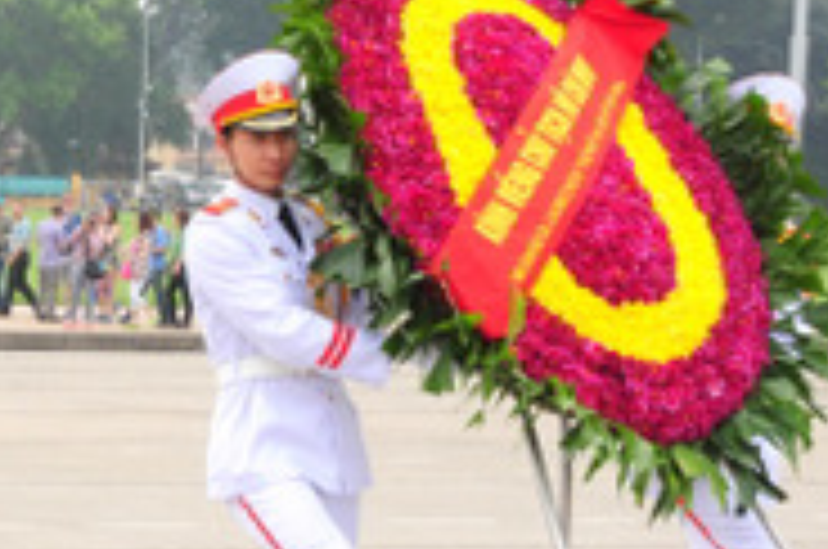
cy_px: 351
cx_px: 72
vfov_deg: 8.4
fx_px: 3742
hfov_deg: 12.5
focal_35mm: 163
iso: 500
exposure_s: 1/160
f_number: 16
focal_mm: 40
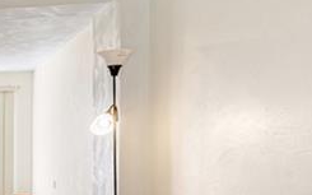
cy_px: 141
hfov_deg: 27.9
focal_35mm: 51
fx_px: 434
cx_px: -148
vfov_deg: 25.1
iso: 50
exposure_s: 1/15
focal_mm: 12
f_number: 11
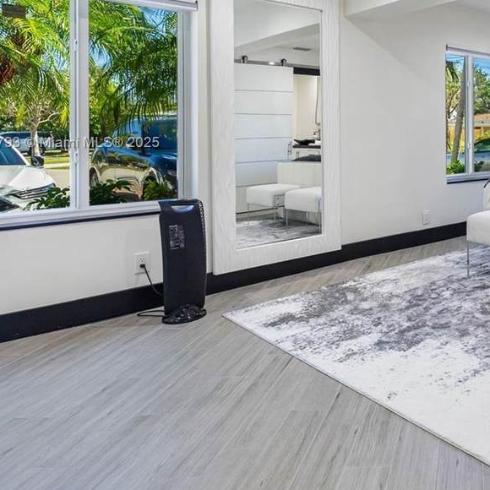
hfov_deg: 45.9
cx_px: 484
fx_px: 480
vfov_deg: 52.4
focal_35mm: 30
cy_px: 144
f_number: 8
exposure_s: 1/30
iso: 1000
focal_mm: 16
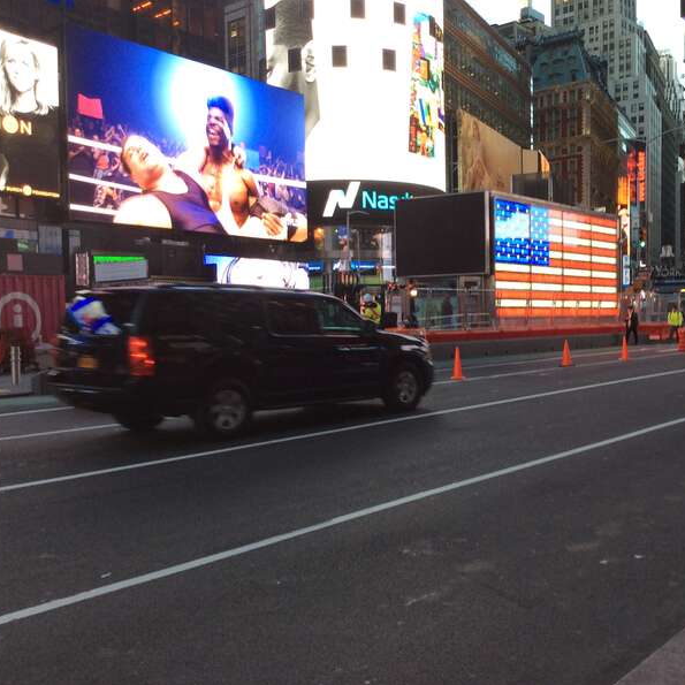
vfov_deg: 43.9
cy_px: 343
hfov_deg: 43.4
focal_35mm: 38
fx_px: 851
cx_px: 443
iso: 32
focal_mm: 3.3
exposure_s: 1/60
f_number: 2.4
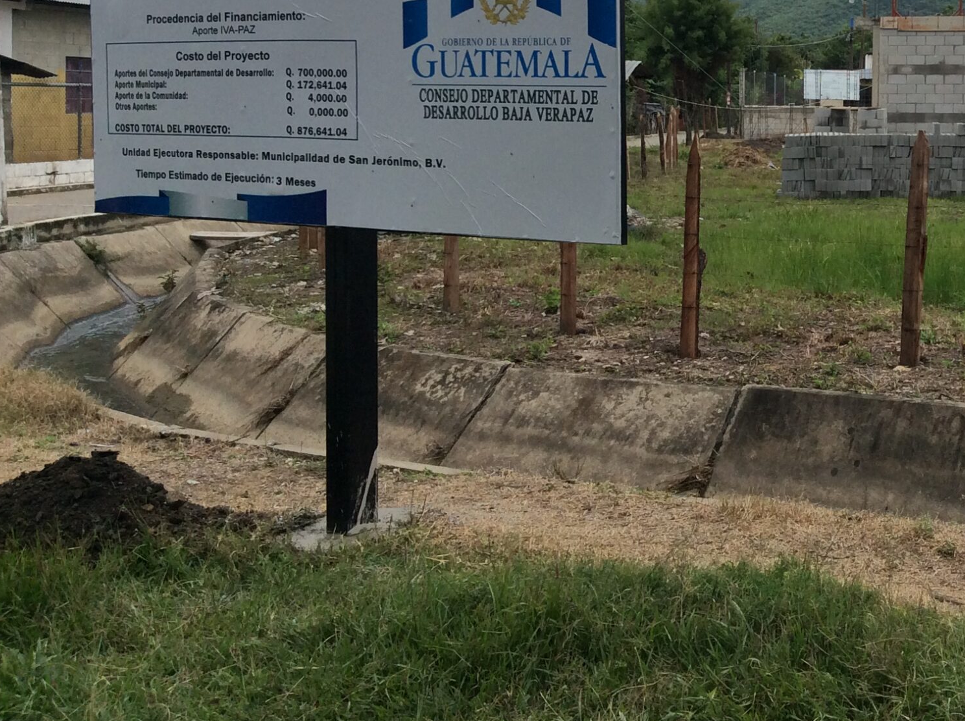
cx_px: 801
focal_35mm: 55
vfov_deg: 26.0
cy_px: 152
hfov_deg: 33.7
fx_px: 1531
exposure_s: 1/1466
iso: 32
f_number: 2.4
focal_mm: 3.3
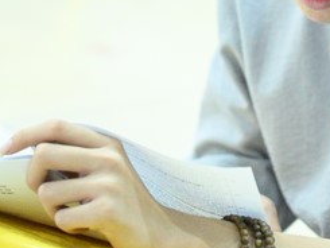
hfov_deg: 6.5
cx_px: 290
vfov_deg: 4.9
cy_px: -5
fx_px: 2919
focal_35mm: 306
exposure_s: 1/200
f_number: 4
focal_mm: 120
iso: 20000
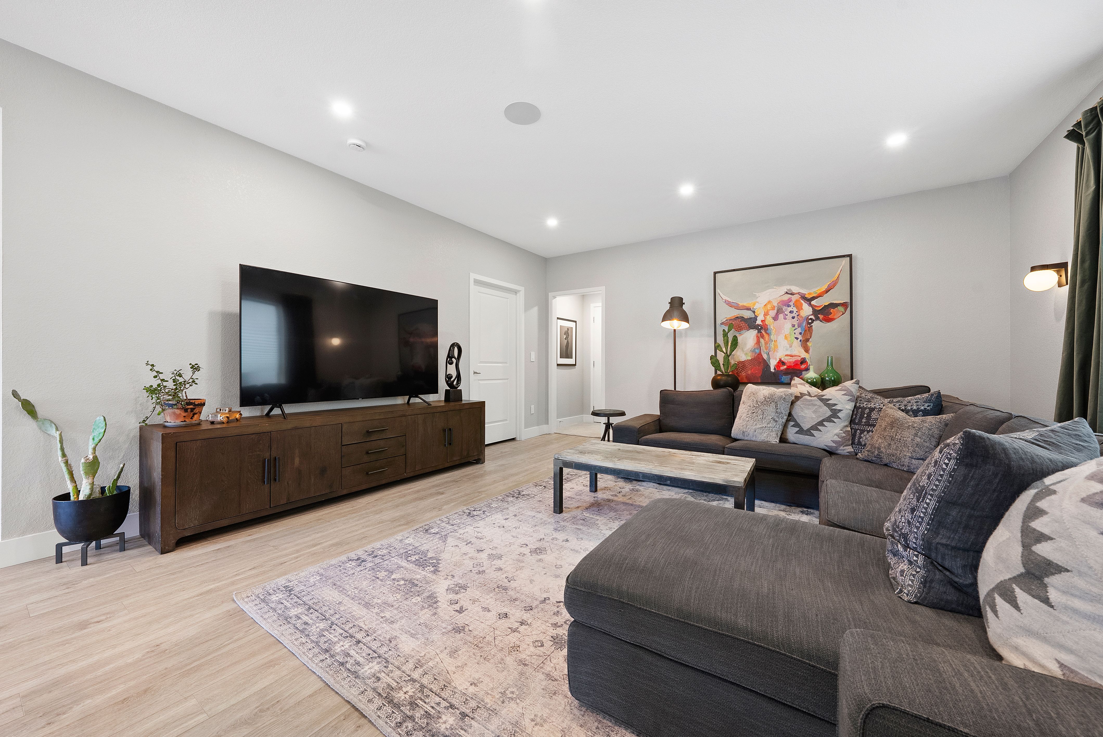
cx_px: 552
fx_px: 399
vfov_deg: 85.5
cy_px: 368
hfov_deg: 108.3
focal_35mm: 13
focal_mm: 13
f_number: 9
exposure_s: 1/2.5
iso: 640
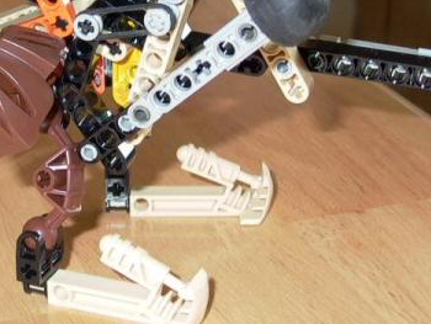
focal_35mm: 65
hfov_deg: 29.8
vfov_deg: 22.4
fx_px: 810
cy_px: 75
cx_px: 181
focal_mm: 7.86
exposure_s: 1/64.2
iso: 100
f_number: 2.11
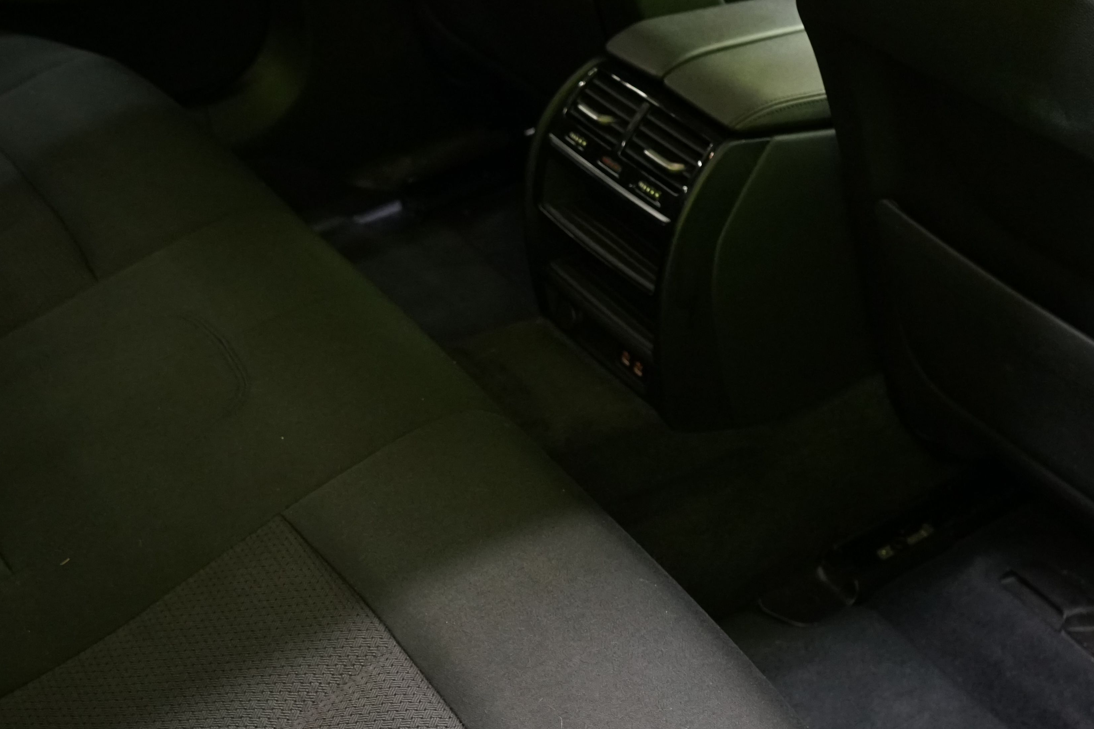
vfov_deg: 25.3
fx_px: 1611
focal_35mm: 53
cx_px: 524
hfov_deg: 37.5
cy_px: 515
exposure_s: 1/15
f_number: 5
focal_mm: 29
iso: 2500
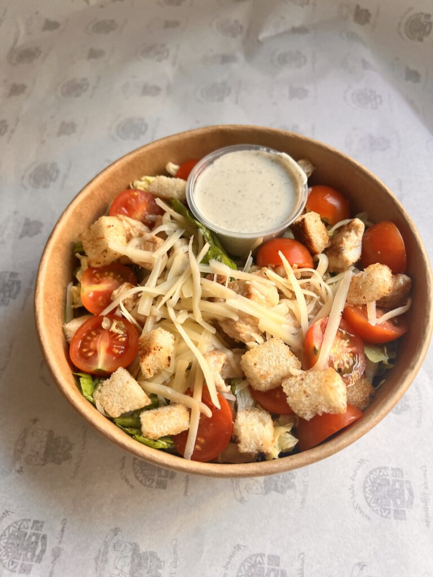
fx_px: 434
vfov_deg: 67.3
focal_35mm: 26
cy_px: 288
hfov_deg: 53.1
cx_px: 216
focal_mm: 5.7
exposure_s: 1/121
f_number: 1.5
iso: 100
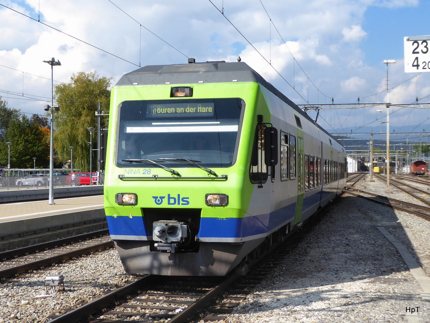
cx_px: 215
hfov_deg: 44.8
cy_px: 162
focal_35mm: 42
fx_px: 522
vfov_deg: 34.4
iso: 80
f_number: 3.8
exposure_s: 1/500
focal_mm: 7.2
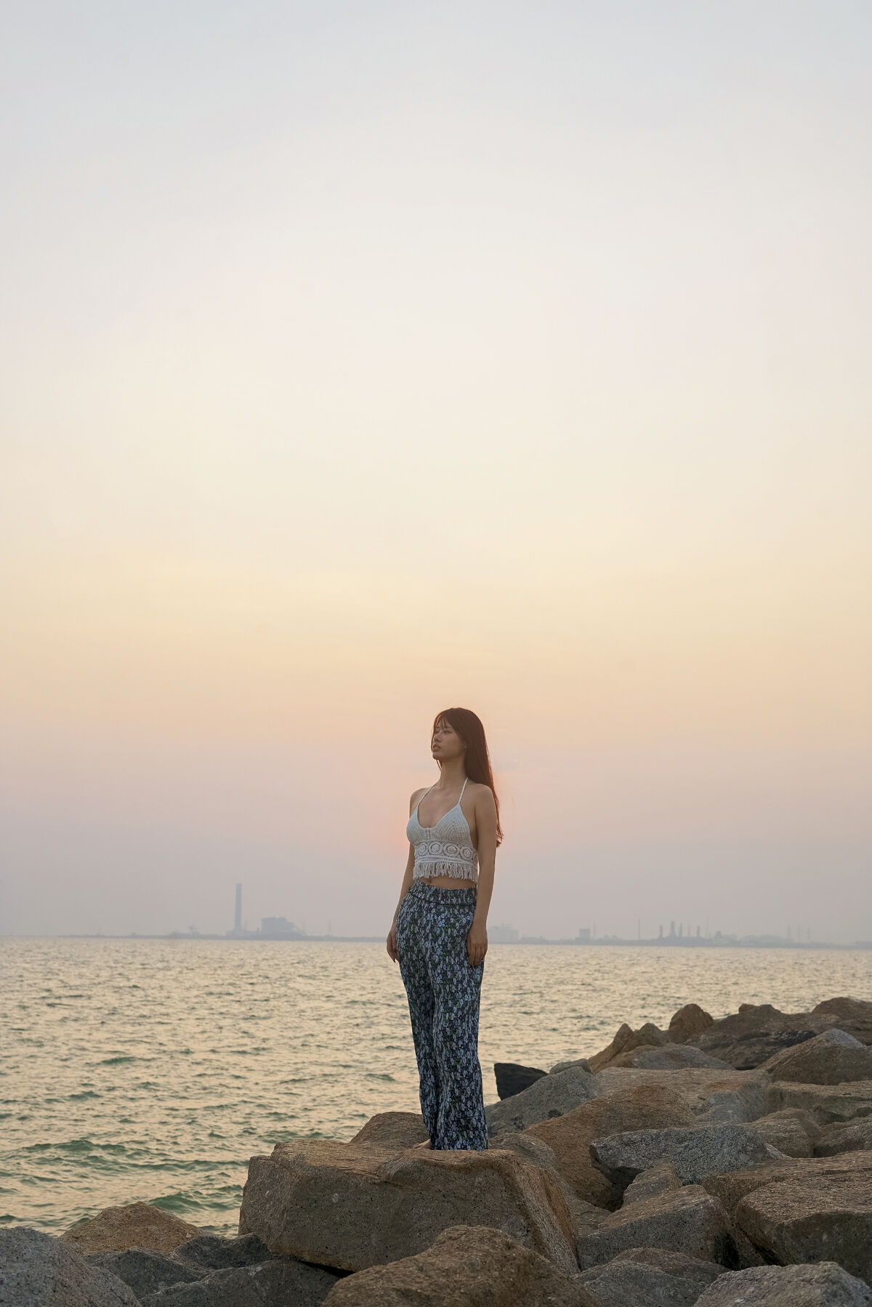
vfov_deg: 39.6
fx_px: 1816
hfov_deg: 27.0
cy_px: 654
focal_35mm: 50
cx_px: 436
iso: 400
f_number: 6.3
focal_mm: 50
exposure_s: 1/250
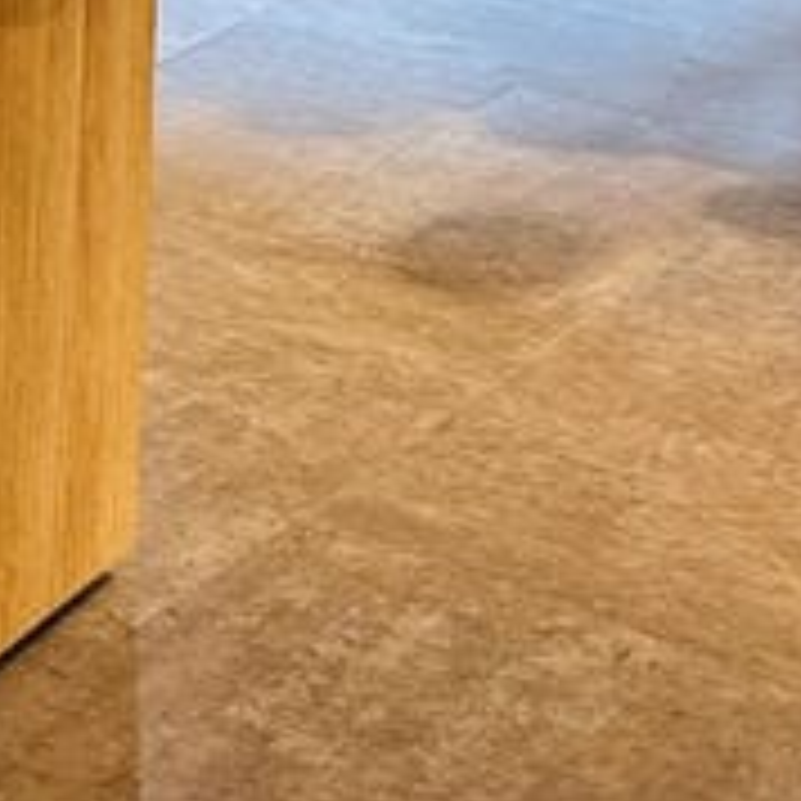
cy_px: -864
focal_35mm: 143
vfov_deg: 11.0
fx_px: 3744
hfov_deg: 10.3
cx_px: -1206
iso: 125
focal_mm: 6.86
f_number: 1.78
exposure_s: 1/60
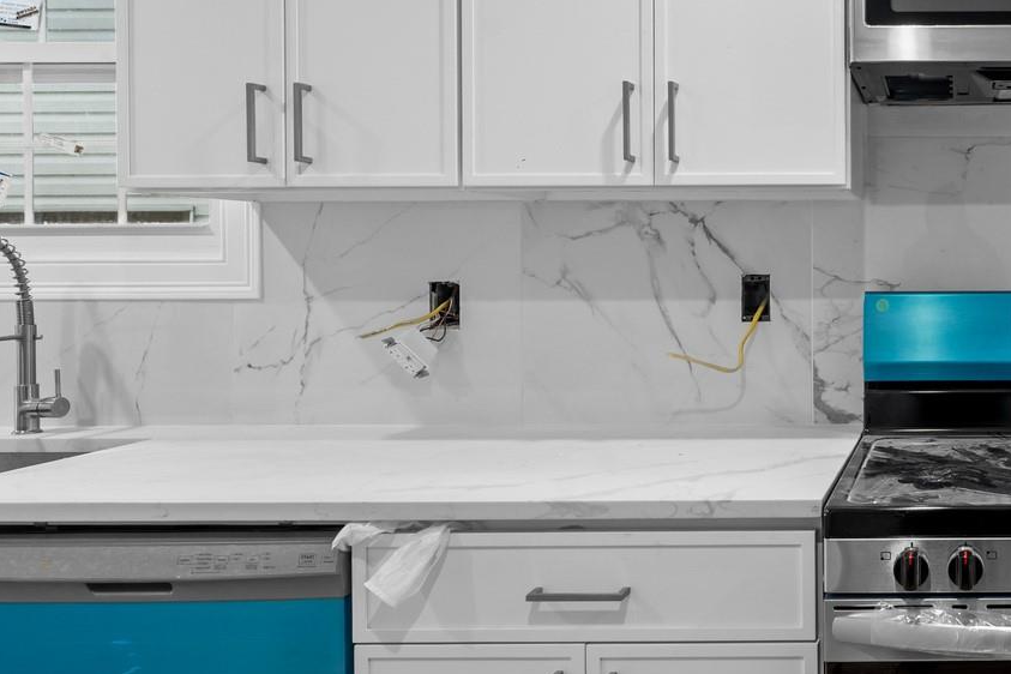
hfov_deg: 47.7
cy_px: 280
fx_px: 955
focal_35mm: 34
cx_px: 976
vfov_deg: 38.8
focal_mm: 14
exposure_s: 1/8
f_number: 10
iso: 800
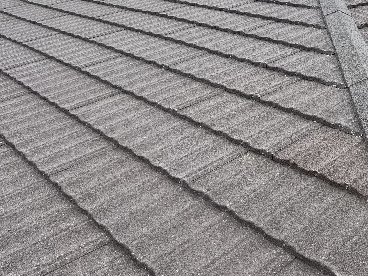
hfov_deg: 40.7
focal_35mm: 46
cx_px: 249
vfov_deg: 30.6
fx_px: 489
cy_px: 47
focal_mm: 5.7
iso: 50
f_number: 1.5
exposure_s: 1/414
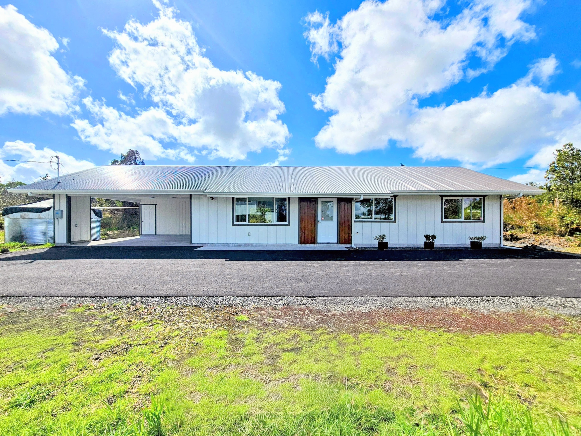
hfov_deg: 106.2
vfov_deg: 89.9
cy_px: 218
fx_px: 218
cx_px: 290
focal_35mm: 13
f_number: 2.2
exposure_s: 1/2321
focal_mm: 2.2
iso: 50
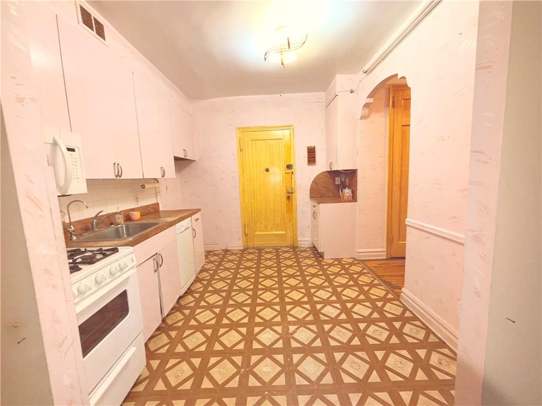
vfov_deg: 85.7
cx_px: 271
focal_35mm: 14
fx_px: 219
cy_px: 203
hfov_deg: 102.1
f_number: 2.2
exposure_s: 1/60
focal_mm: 2.22
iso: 100
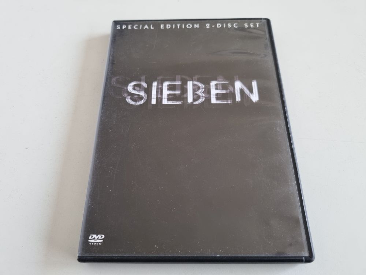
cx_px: 183
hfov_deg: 67.3
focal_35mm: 26
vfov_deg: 53.1
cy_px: 138
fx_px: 275
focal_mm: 5.4
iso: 160
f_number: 1.8
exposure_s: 1/100
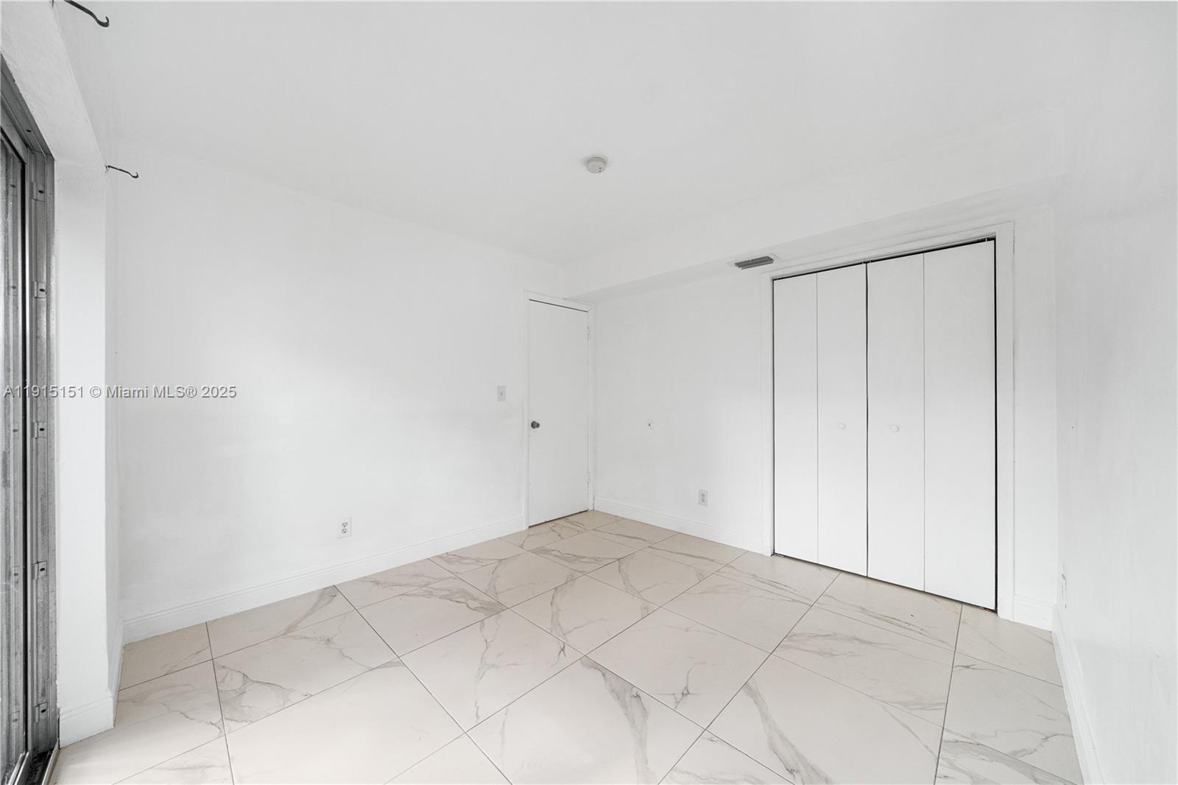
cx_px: 589
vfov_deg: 90.0
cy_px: 392
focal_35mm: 12
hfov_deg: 112.6
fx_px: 393
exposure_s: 1/8
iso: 500
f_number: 9
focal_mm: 12
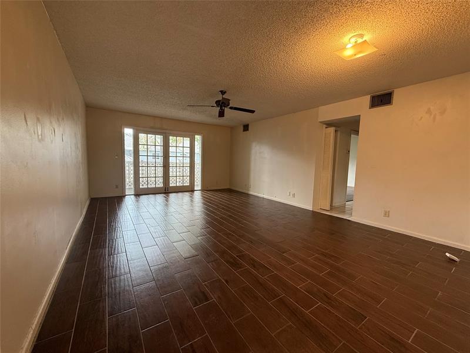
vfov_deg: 85.7
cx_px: 235
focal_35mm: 14
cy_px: 176
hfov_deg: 102.1
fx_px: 190
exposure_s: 1/120
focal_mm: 2.22
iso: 160
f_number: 2.2
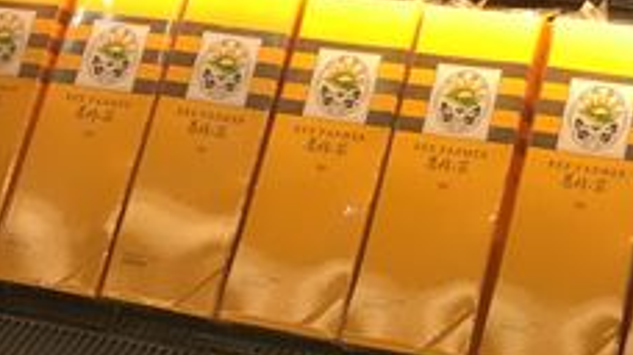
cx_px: 658
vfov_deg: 10.3
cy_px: -266
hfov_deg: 18.7
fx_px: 1862
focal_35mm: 111
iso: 40
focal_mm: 4.15
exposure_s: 1/30
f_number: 2.2
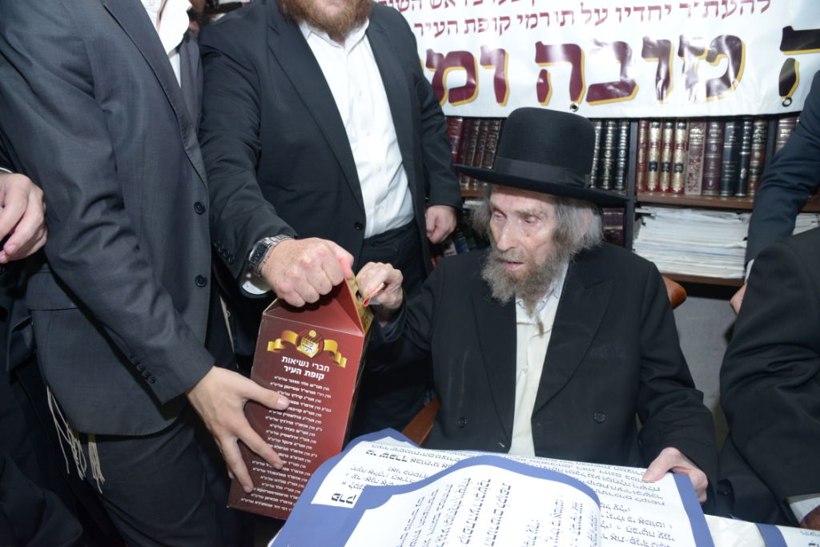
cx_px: 410
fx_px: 547
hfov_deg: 73.7
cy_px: 274
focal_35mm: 24
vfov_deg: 53.1
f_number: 6.3
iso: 1250
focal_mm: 24
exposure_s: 1/200
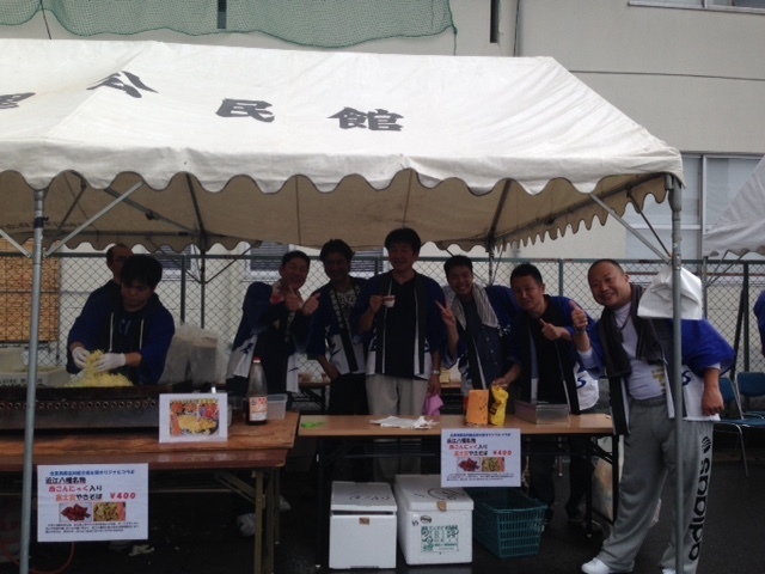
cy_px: 287
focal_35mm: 33
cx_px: 382
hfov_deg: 55.4
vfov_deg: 42.9
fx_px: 729
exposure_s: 1/228
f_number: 2.4
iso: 50
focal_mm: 4.12
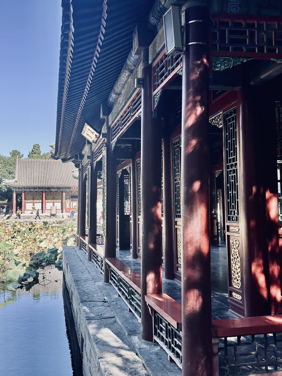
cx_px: 141
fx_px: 261
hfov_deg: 56.8
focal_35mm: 24
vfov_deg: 71.6
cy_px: 188
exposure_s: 1/1009
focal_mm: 6.9
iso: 80
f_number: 1.8
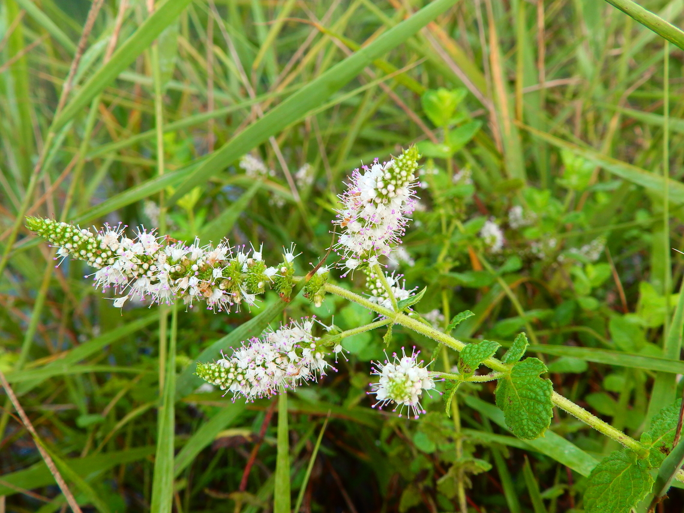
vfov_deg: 44.2
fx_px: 632
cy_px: 256
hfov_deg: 56.8
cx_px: 342
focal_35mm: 32
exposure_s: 1/60
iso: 80
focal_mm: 5.7
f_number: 3.7
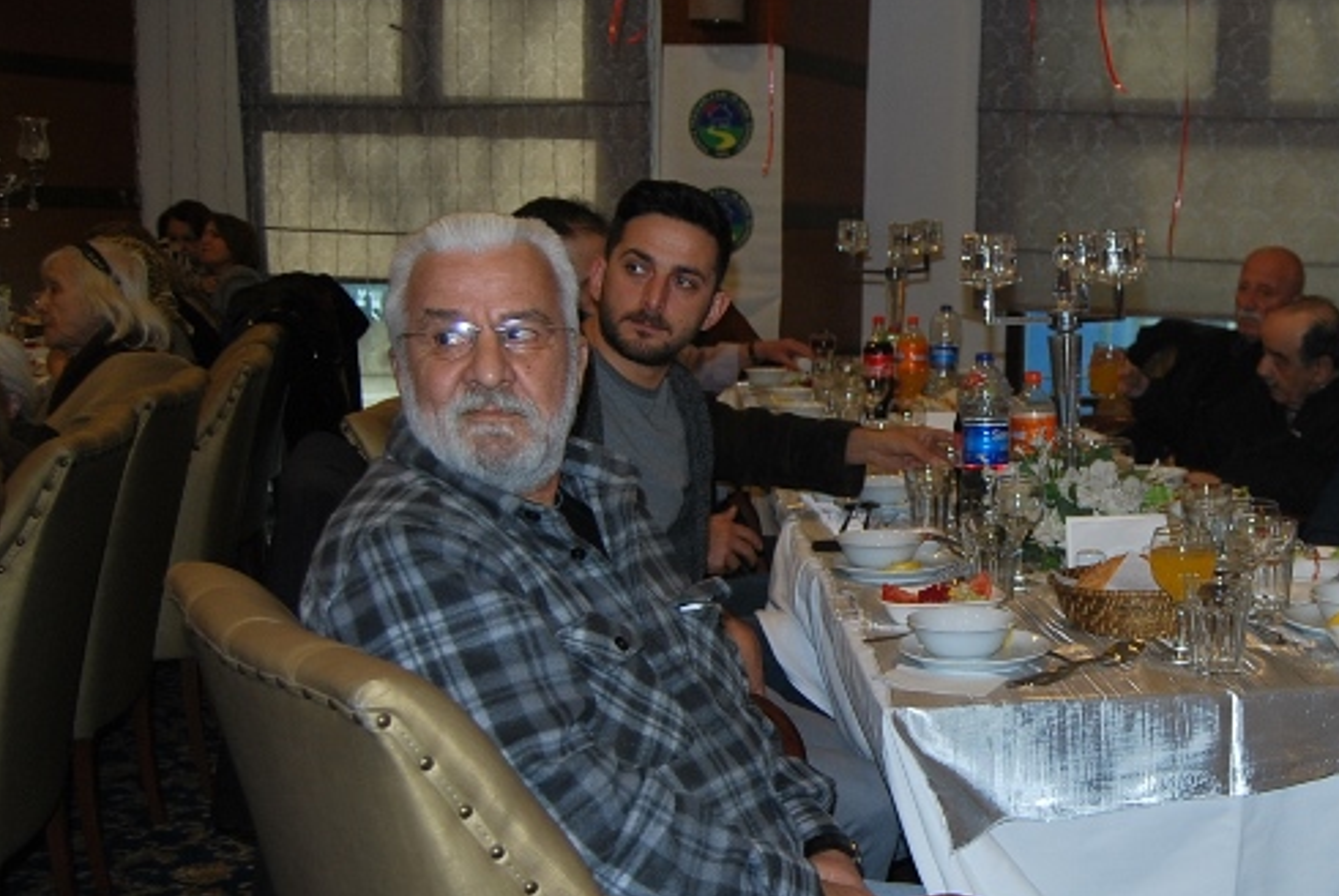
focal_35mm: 49
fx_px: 1825
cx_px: 1047
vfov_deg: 27.6
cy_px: 470
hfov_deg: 38.9
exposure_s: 1/60
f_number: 3.8
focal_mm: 20
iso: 200
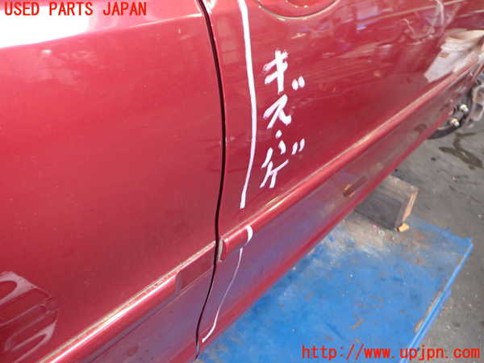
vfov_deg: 46.8
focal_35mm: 30
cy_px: 182
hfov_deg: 60.0
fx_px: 419
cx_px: 242
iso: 320
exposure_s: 1/30
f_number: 2.3
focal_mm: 5.4
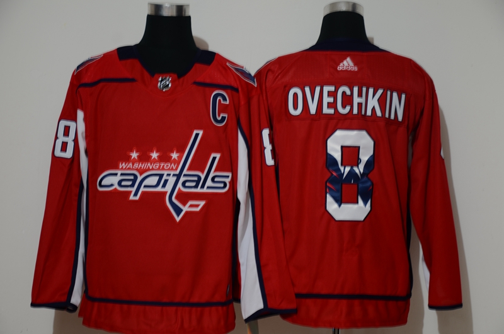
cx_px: 252
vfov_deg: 18.1
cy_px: 167
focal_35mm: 75
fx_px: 1048
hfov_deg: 27.0
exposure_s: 2
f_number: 4.8
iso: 100
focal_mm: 50
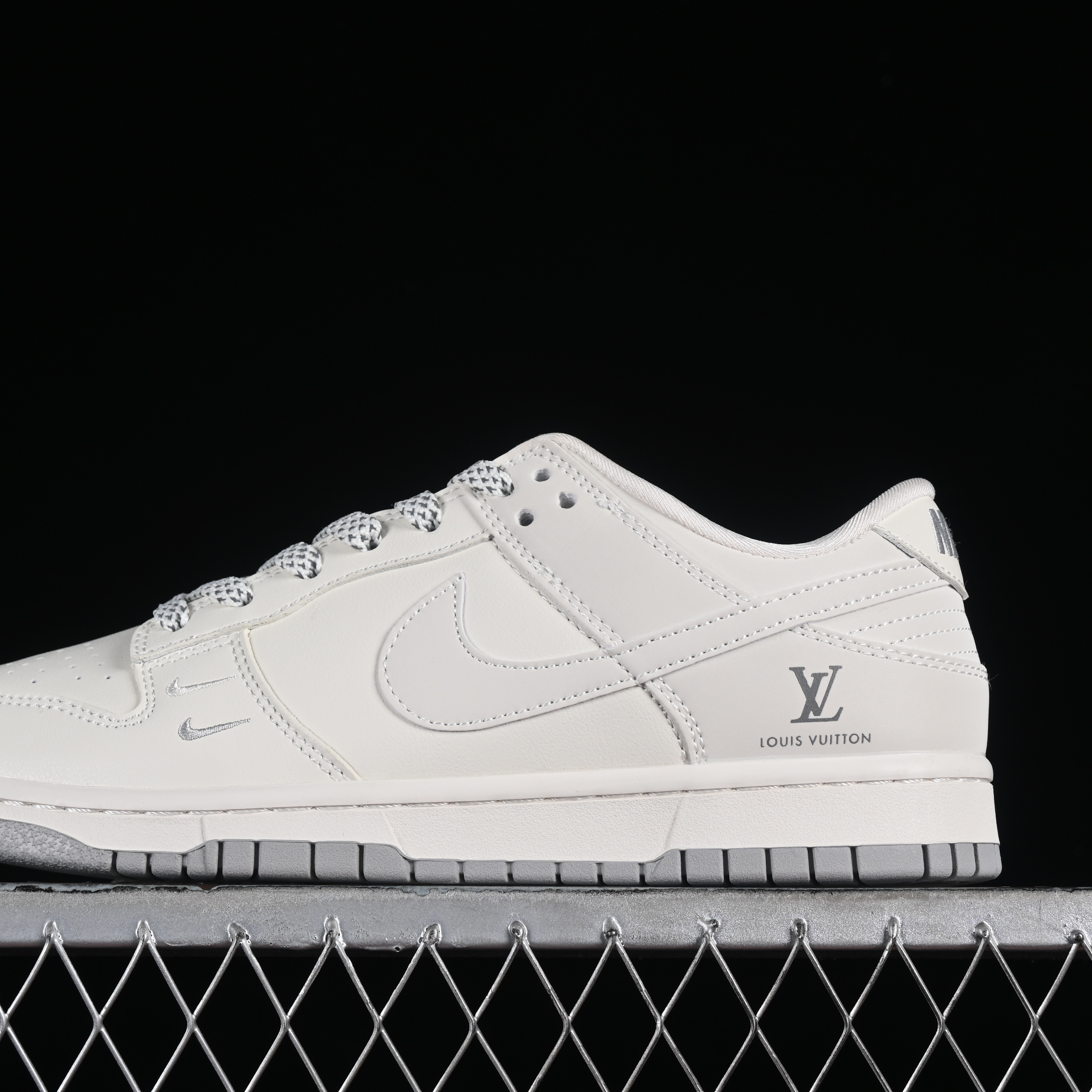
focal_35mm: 96
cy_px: 548
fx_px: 3426
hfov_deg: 18.1
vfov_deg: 18.1
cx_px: 424
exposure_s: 1/100
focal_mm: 50
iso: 160
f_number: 8
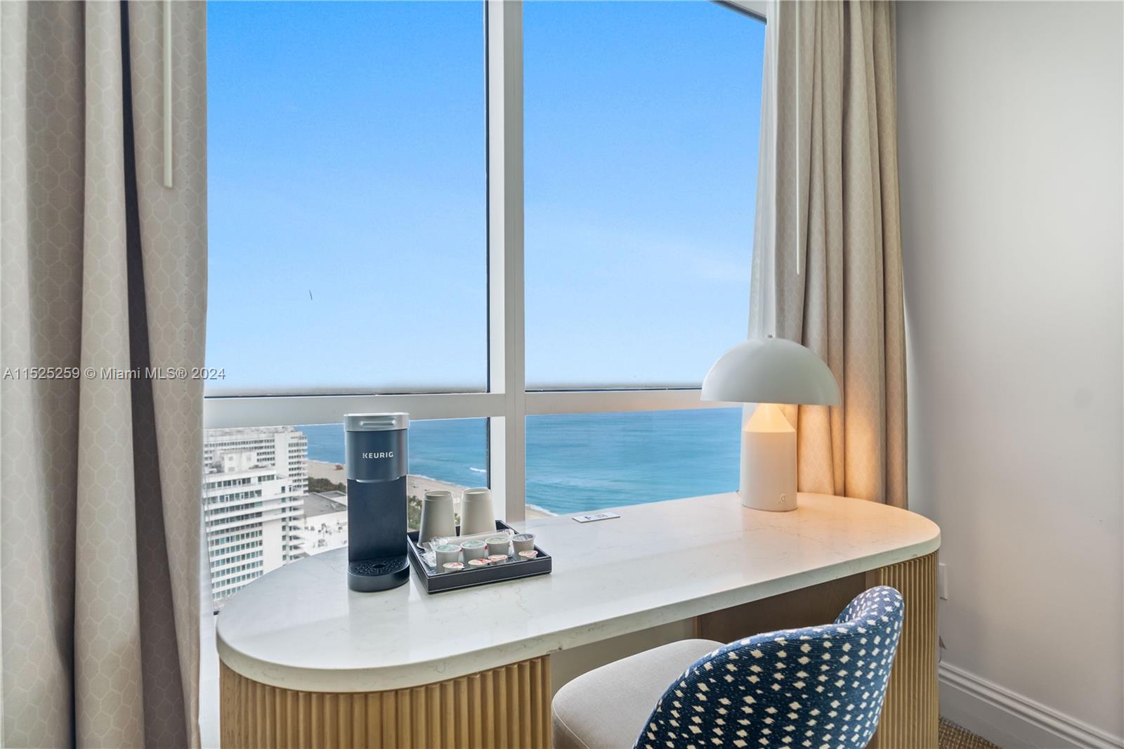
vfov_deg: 73.7
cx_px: 562
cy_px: 374
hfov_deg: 96.7
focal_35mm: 16
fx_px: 499
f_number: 4.5
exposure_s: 1/20
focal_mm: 16
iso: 320
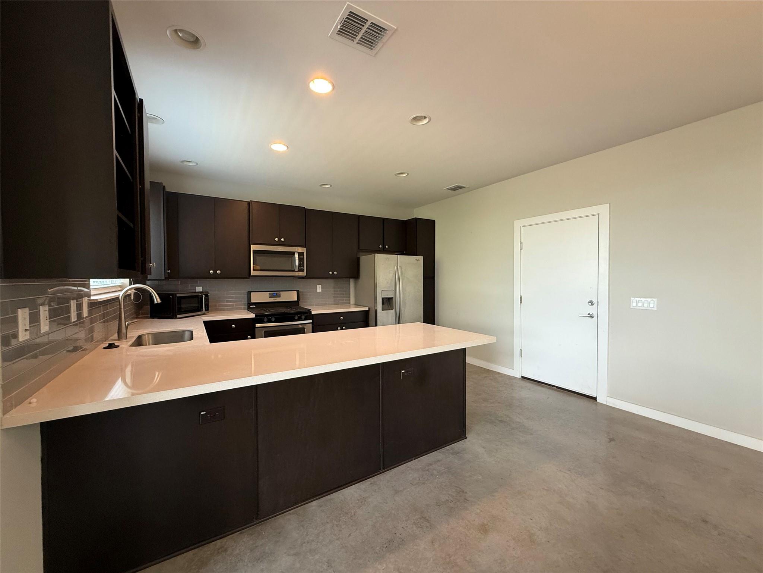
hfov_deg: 102.1
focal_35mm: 14
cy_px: 286
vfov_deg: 85.7
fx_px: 309
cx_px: 382
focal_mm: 2.22
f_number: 2.2
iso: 200
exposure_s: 1/60
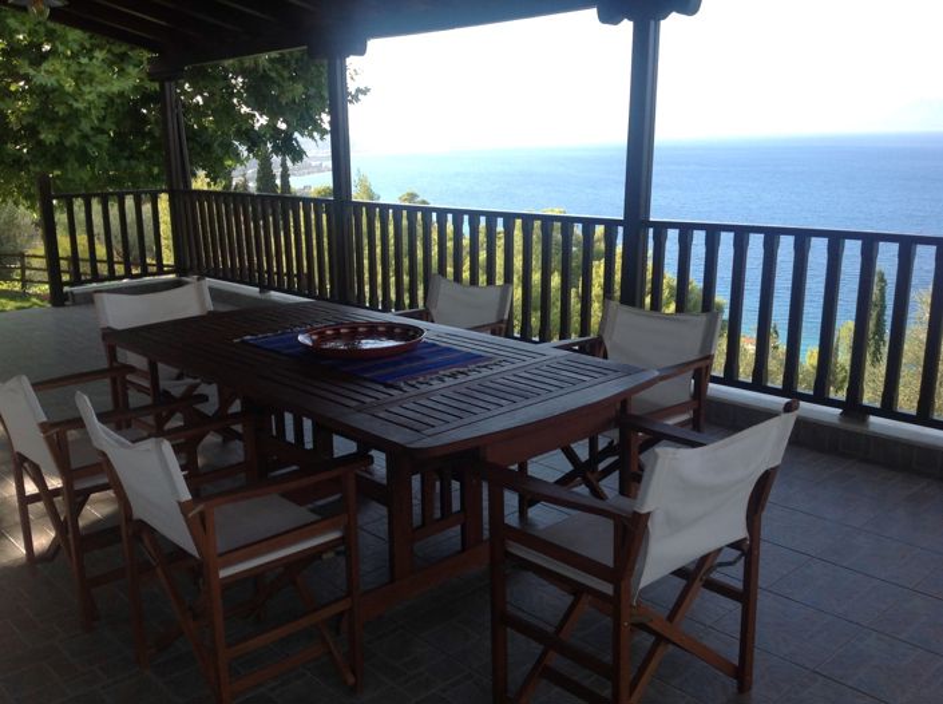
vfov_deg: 40.6
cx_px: 472
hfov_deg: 52.7
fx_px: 952
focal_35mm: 35
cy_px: 352
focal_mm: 4.28
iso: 50
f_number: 2.4
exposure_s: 1/504
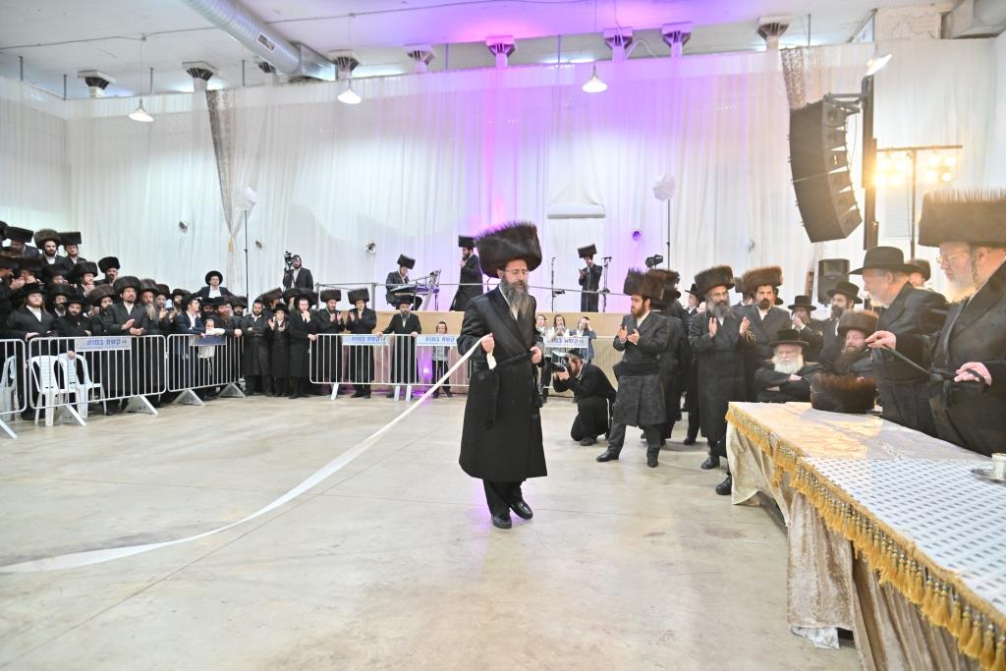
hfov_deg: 73.7
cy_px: 336
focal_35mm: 24
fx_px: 671
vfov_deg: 53.1
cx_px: 503
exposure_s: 1/200
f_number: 4
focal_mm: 24
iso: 1250
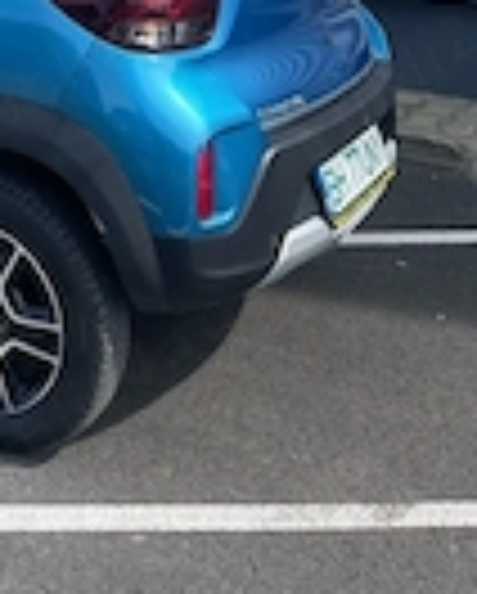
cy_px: -243
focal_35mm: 74
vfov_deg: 22.2
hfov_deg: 19.0
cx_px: -171
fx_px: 1303
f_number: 1.6
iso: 32
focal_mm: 5.1
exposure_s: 1/1387
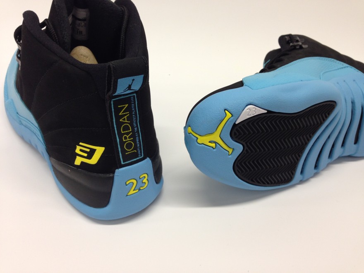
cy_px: 136
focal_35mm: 33
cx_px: 182
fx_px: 347
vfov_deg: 42.9
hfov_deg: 55.4
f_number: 2.4
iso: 80
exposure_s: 1/20
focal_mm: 4.12
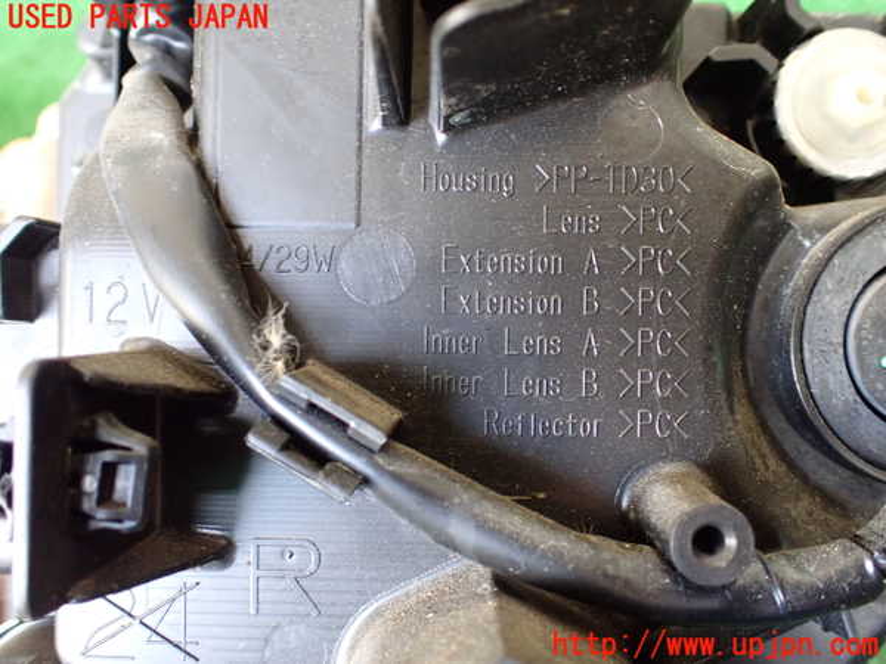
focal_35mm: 30
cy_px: 332
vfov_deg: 46.8
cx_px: 443
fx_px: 768
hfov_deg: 60.0
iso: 800
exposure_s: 1/50
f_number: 2.3
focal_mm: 5.4
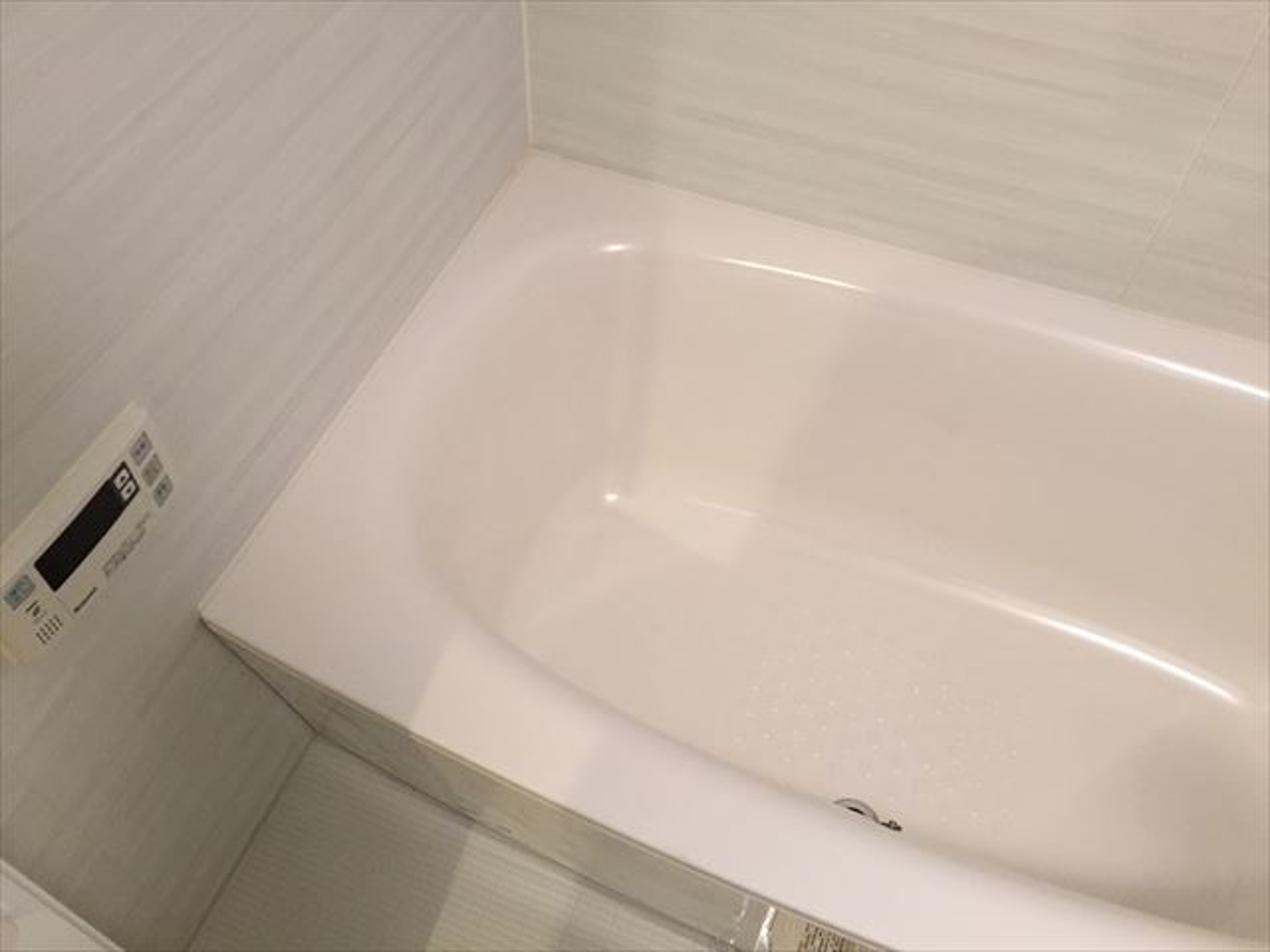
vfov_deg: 48.2
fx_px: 1064
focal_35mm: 29
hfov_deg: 61.7
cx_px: 635
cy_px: 476
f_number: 2.2
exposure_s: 1/33
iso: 200
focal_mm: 4.15
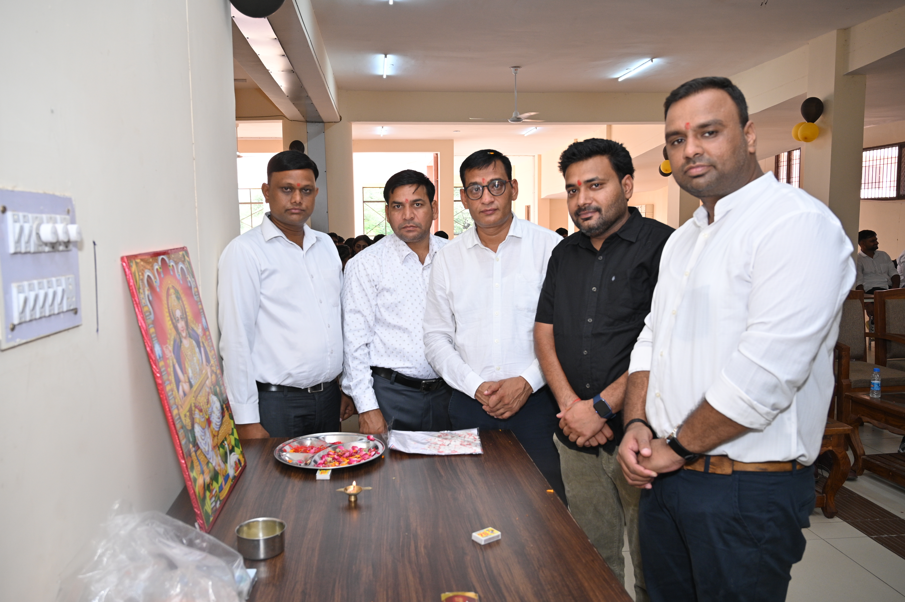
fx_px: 729
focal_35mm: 29
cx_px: 452
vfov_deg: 44.9
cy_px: 301
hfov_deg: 63.7
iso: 800
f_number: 5.6
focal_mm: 29
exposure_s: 1/160
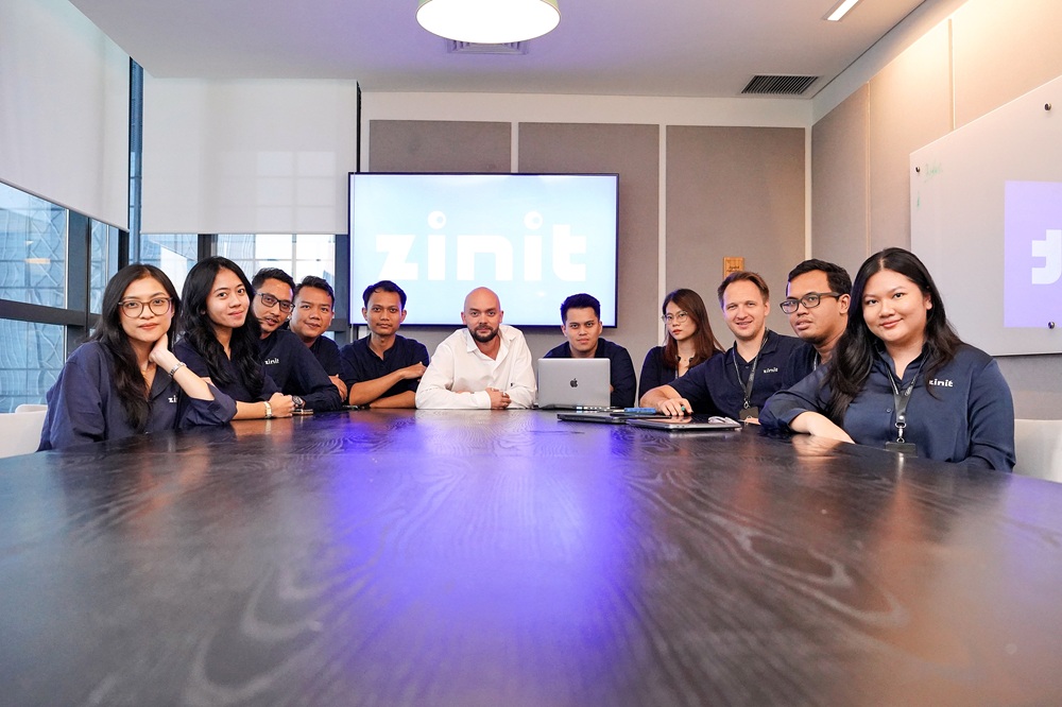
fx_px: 1003
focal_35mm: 34
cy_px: 354
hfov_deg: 55.8
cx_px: 531
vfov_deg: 38.9
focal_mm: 34
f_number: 5
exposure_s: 1/320
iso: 6400
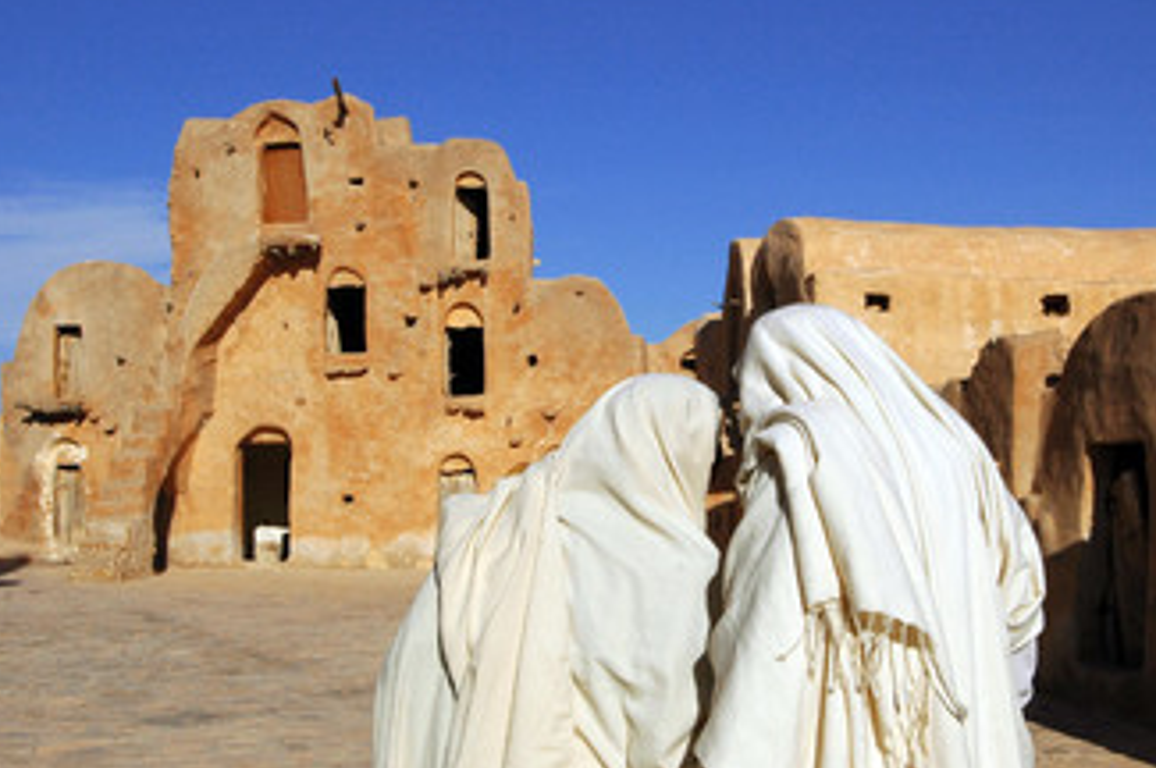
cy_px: 448
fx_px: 1561
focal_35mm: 49
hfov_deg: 40.5
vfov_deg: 27.6
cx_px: 692
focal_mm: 25
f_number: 14
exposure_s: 1/400
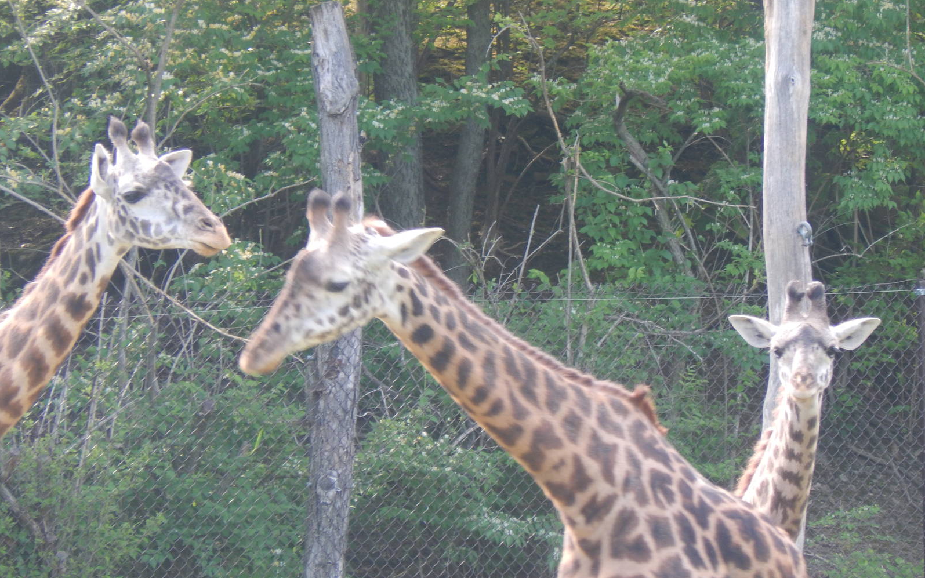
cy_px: 298
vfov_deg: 2.9
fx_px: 11395
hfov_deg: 4.6
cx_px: 462
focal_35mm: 452
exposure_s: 1/60
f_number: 5.7
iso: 180
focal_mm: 76.4
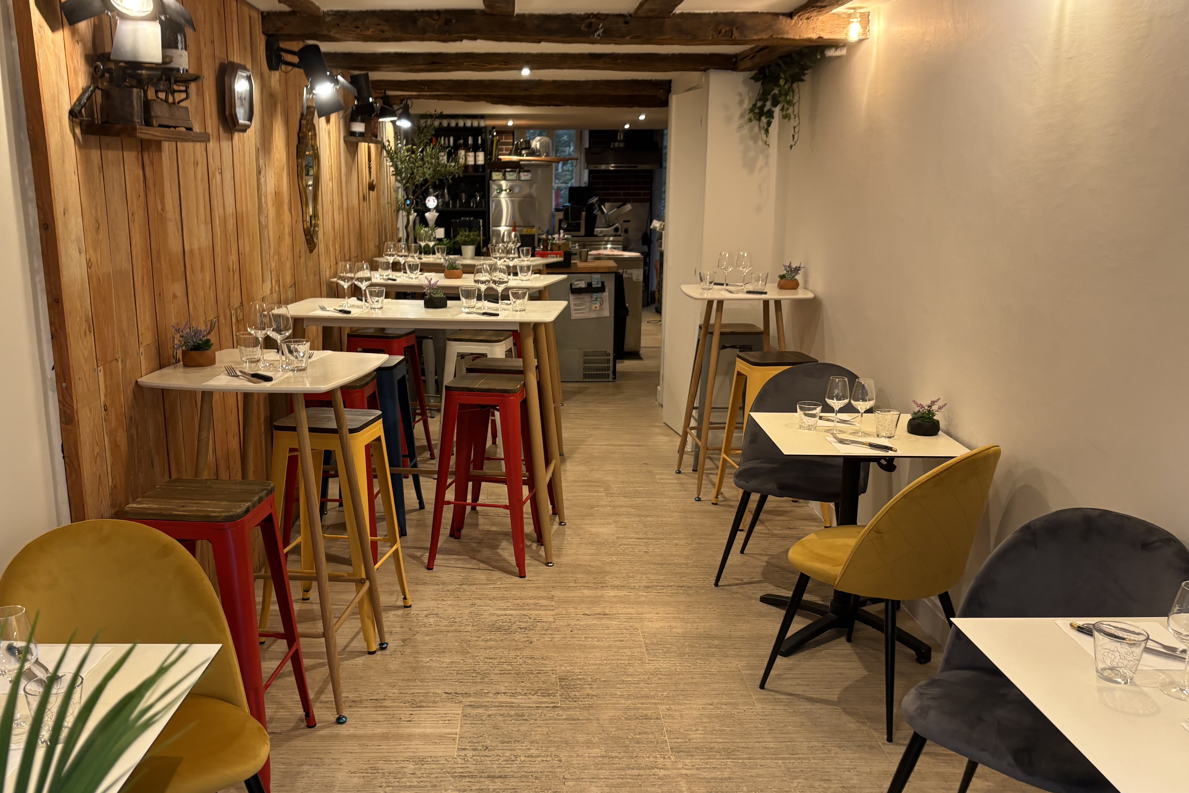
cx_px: 499
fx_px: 1057
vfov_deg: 41.1
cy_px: 438
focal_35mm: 32
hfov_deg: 58.4
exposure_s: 1/50
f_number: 1.6
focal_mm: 5.96
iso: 125
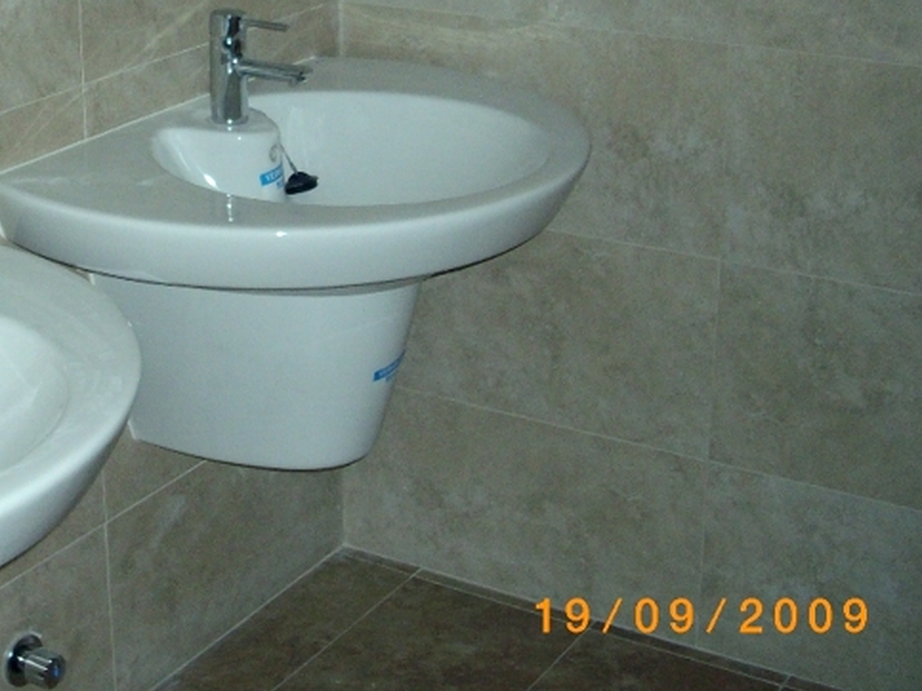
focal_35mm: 69
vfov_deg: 21.0
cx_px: 185
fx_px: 1837
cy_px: 117
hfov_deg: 27.6
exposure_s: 1/50
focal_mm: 6.2
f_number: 2.8
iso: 160
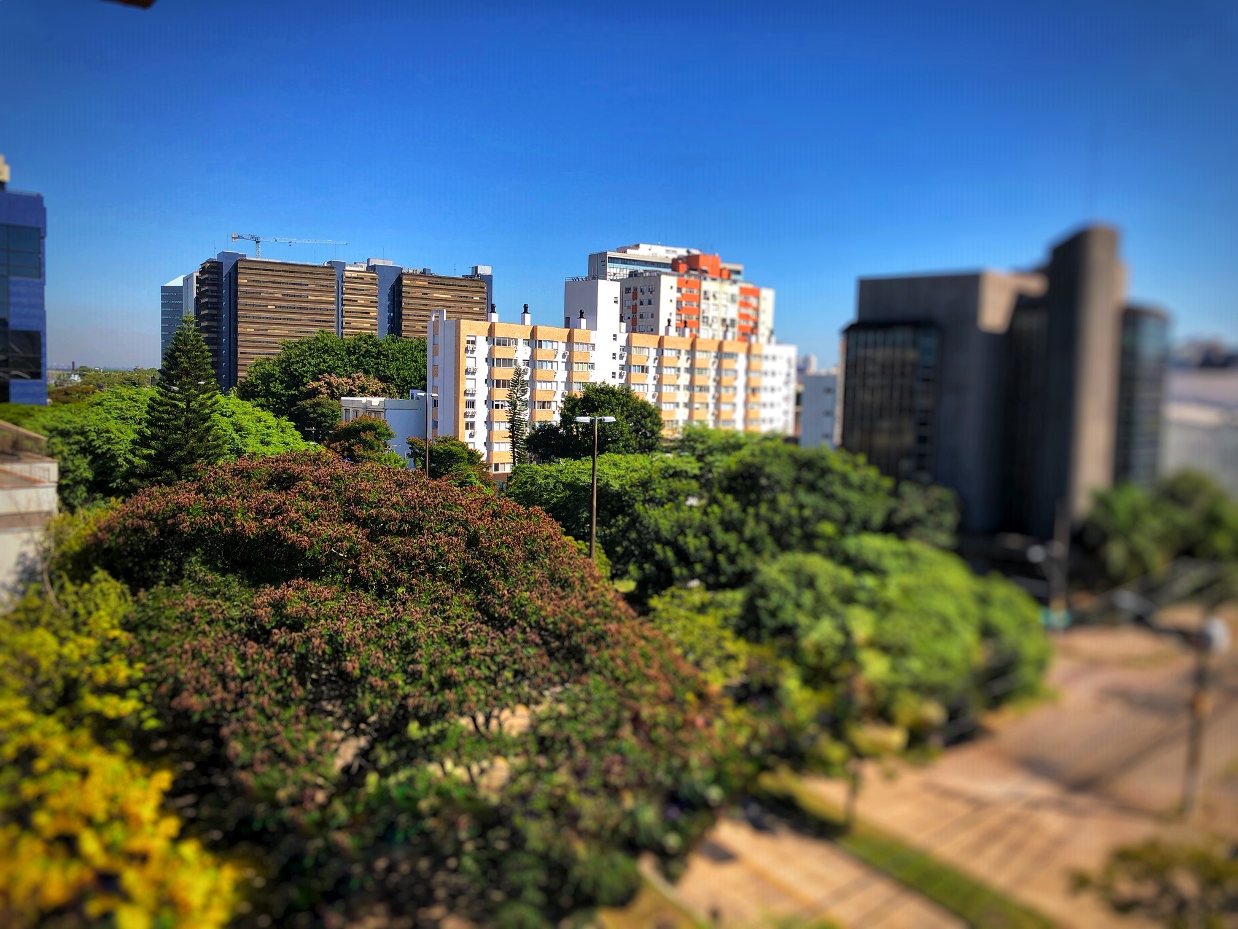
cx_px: 619
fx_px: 1001
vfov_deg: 49.7
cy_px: 464
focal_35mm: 28
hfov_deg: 63.4
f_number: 1.8
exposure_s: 1/1453
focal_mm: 3.99
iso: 20
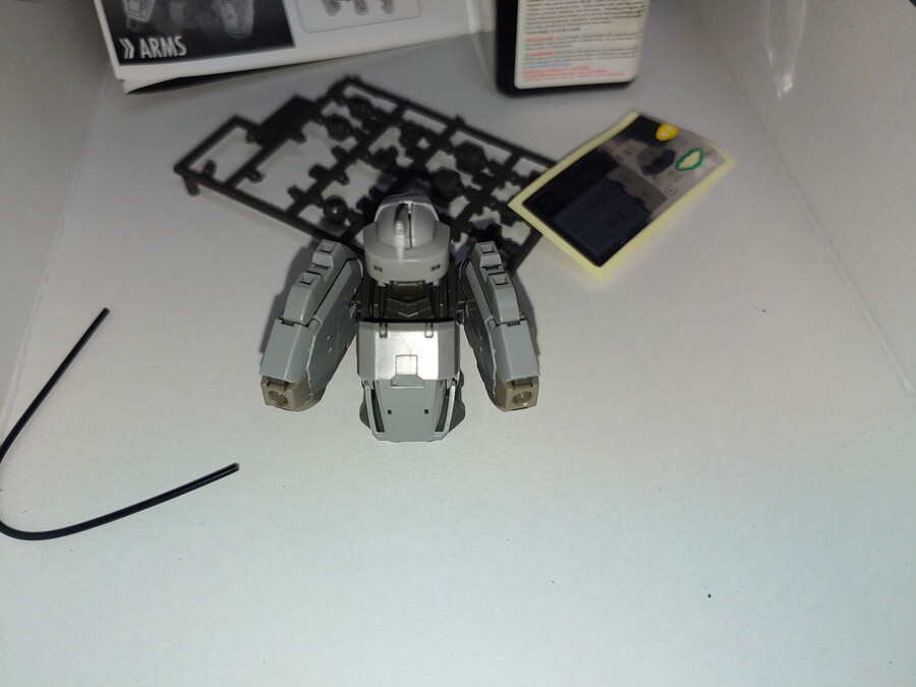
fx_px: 662
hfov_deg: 69.4
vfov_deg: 54.9
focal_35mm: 25
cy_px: 344
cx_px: 458
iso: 50
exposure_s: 1/552
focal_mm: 4.23
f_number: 1.5
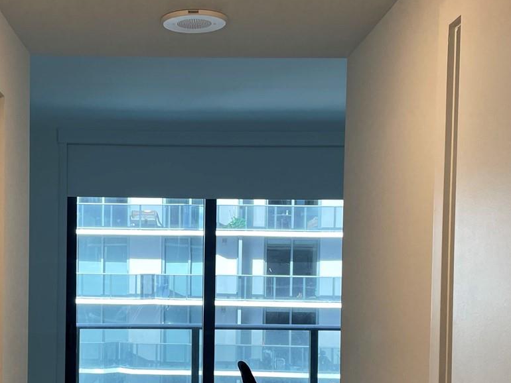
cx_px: 159
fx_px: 797
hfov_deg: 35.1
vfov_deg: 26.7
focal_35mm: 54
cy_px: 284
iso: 40
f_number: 1.6
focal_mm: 4.2
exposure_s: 1/120
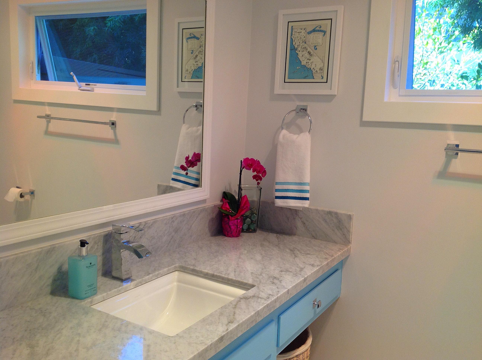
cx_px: 241
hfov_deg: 52.7
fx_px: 487
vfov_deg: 40.6
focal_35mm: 35
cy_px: 180
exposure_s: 1/60
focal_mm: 4.28
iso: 64
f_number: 2.4
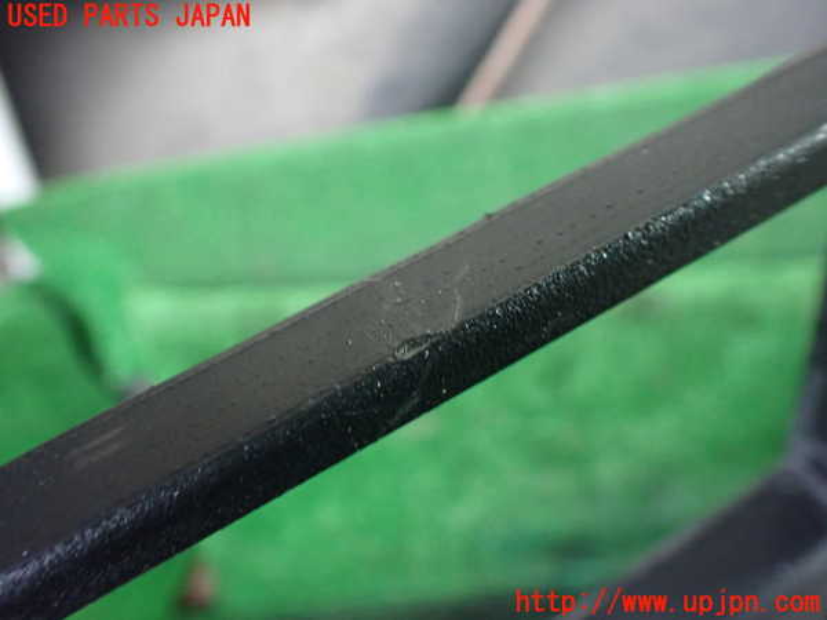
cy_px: 310
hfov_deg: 60.0
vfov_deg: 46.8
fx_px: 717
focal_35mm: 30
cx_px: 414
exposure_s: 1/30
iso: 800
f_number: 2.3
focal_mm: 5.4
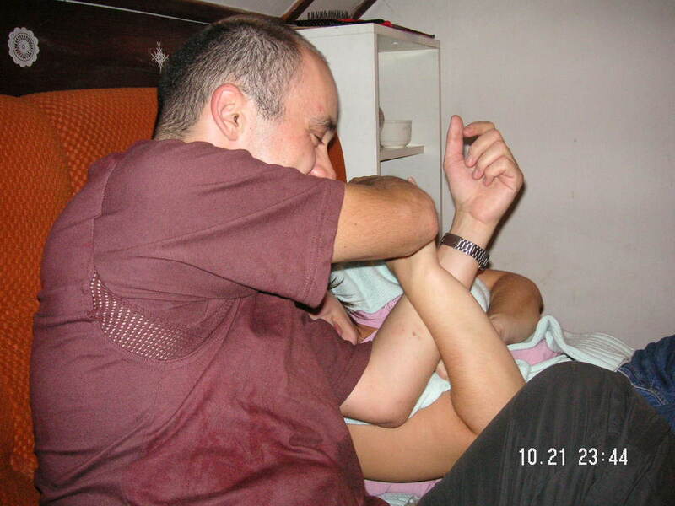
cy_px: 253
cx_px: 338
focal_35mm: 37
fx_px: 721
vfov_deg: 38.7
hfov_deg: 50.1
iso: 160
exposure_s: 1/45
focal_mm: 6.1
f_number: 2.8
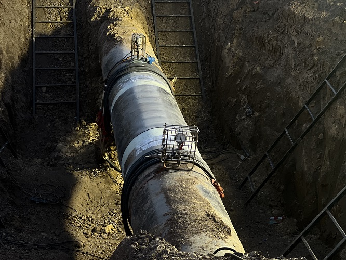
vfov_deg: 19.2
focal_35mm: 77
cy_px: 130
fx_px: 770
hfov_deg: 25.3
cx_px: 173
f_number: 2.8
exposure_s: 1/40
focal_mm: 9
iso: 320
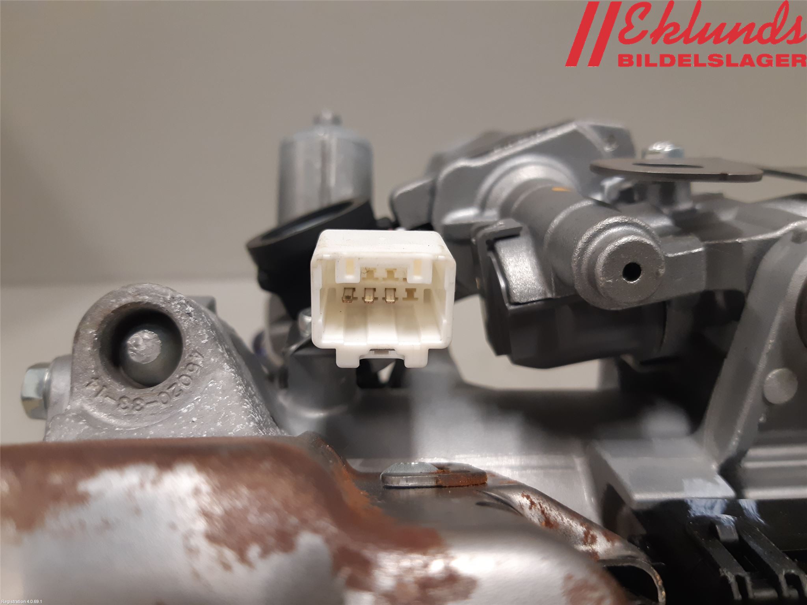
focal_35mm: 26
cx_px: 404
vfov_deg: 53.1
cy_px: 302
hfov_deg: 67.3
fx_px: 606
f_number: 1.7
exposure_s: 1/50
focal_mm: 3.93
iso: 160
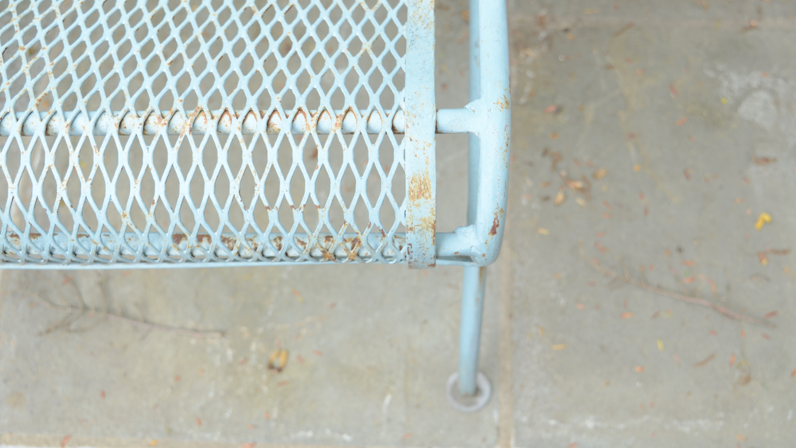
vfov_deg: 22.2
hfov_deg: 38.5
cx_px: 393
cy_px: 212
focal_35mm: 54
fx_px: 1140
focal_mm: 34
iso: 500
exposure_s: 1/160
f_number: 5.6
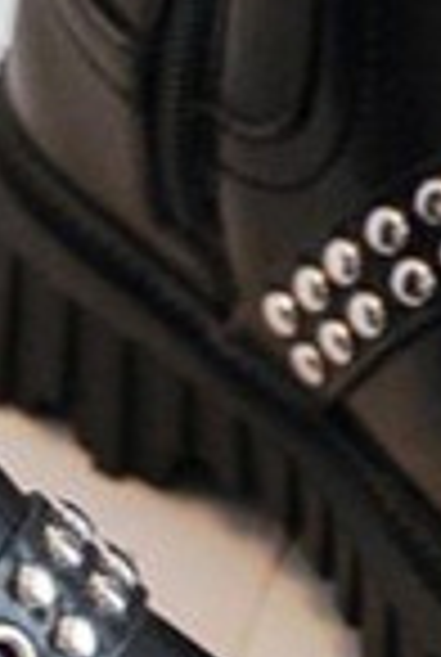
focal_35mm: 205
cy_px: 135
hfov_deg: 6.7
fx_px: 3749
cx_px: 148
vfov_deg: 10.0
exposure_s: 1/100
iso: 500
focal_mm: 40
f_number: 4
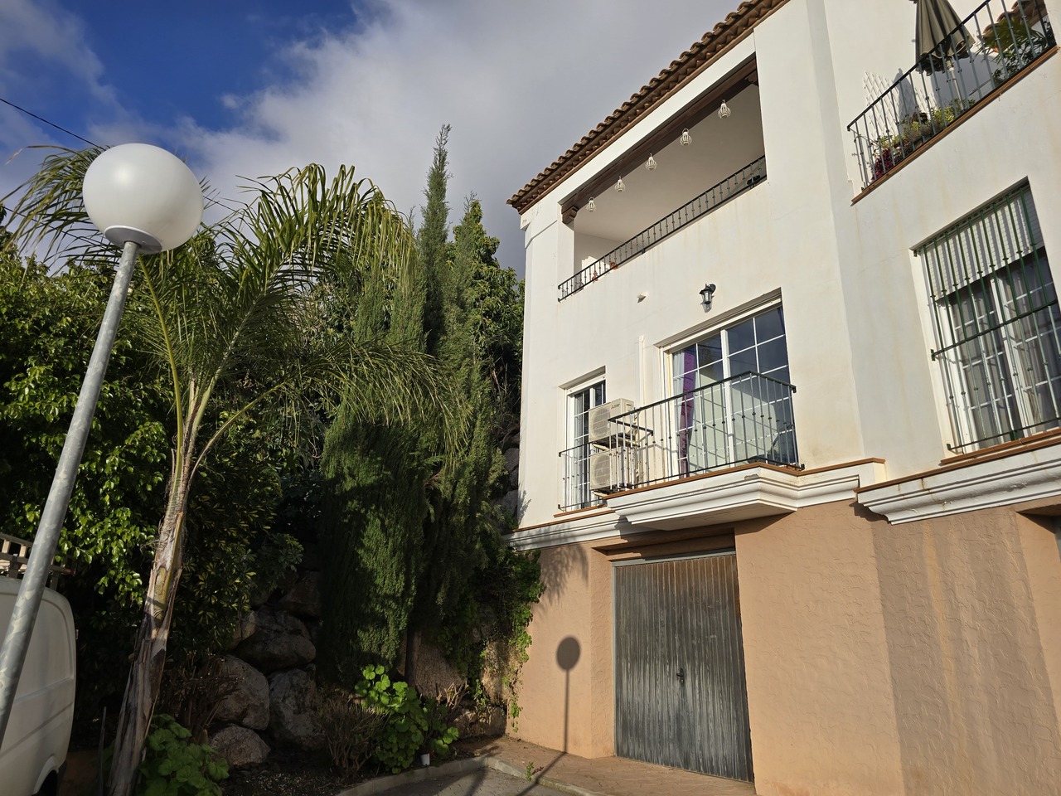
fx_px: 705
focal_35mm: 23
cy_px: 398
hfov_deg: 73.9
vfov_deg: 58.9
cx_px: 530
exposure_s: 1/1044
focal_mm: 6.3
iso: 12
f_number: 1.7
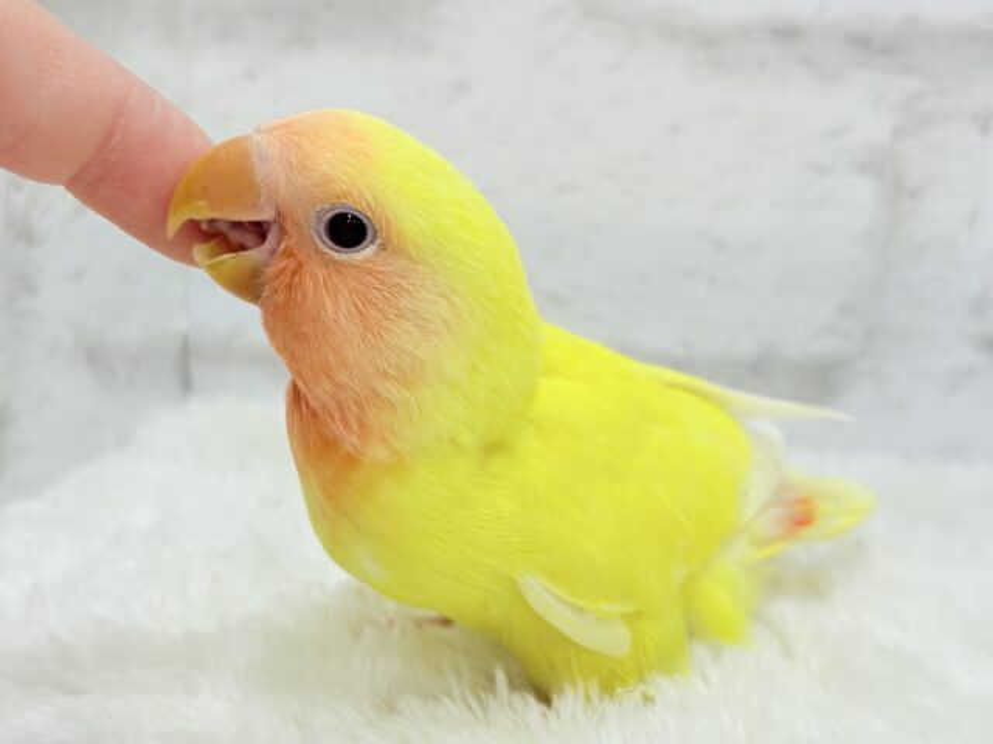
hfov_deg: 36.8
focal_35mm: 52
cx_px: 496
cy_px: 372
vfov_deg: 28.0
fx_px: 1492
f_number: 1.6
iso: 64
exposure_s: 1/100
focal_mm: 5.96
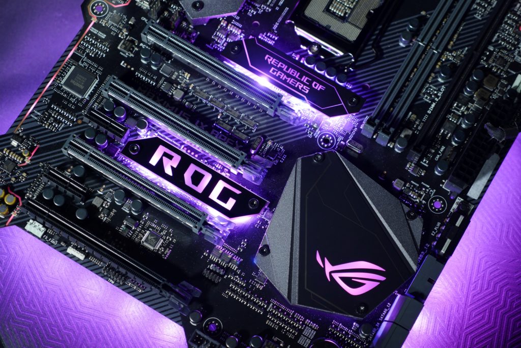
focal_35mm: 72
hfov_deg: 28.1
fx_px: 1042
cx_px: 260
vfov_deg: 18.9
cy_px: 174
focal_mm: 35
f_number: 2.8
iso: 200
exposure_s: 1/3.2
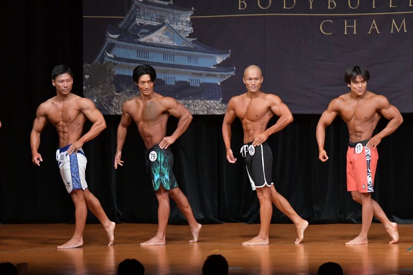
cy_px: 138
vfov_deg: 6.1
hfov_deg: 9.2
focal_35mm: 225
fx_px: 2580
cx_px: 206
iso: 5000
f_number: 5.6
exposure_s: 1/400
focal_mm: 150
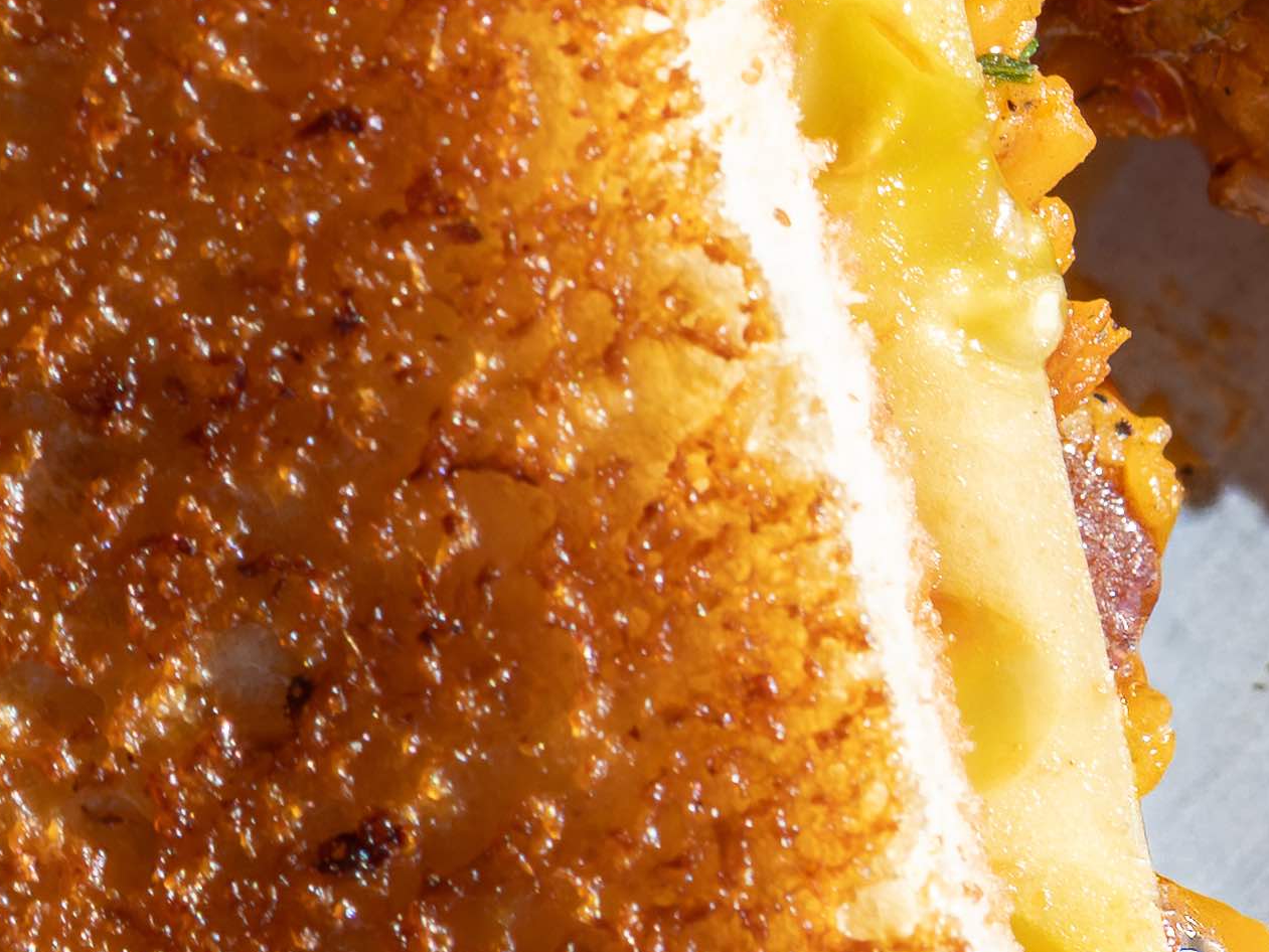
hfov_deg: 3.0
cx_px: 967
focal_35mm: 652
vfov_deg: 2.3
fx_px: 23904
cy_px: -965
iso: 100
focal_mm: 90
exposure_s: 1/200
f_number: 8
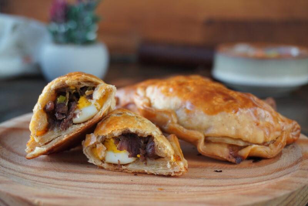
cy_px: 103
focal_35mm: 57
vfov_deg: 23.8
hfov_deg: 35.0
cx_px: 154
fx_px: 488
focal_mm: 38
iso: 125
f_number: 5.6
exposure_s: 1/50
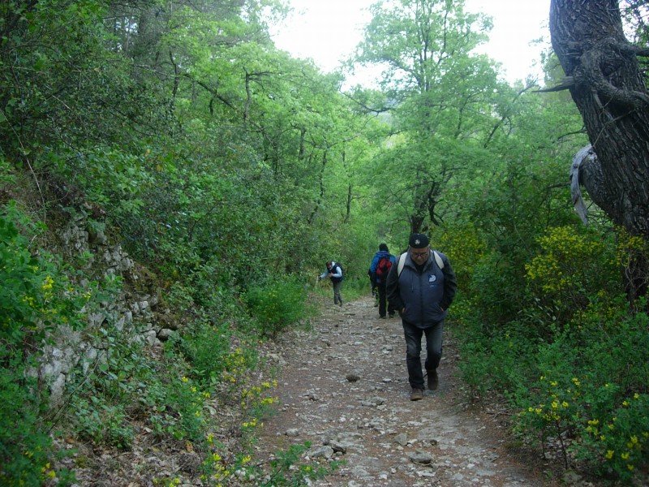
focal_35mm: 38
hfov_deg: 49.0
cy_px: 244
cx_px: 324
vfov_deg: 37.7
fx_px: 712
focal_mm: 7.8
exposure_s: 1/117
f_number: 2.8
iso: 64
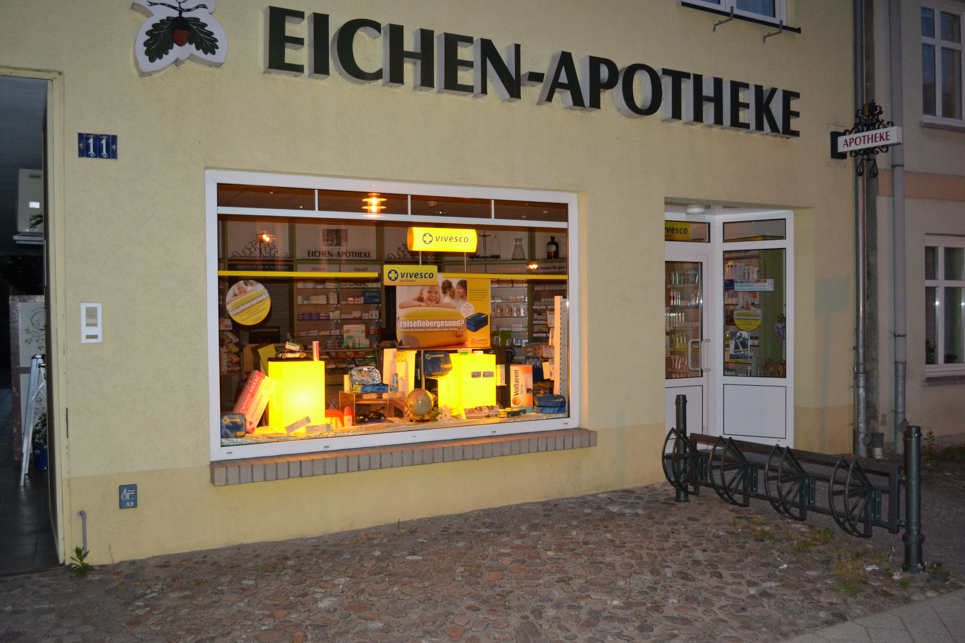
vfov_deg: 40.0
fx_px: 885
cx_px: 482
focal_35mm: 33
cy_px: 322
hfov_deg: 57.2
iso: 1400
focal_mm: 22
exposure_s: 1/60
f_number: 3.8
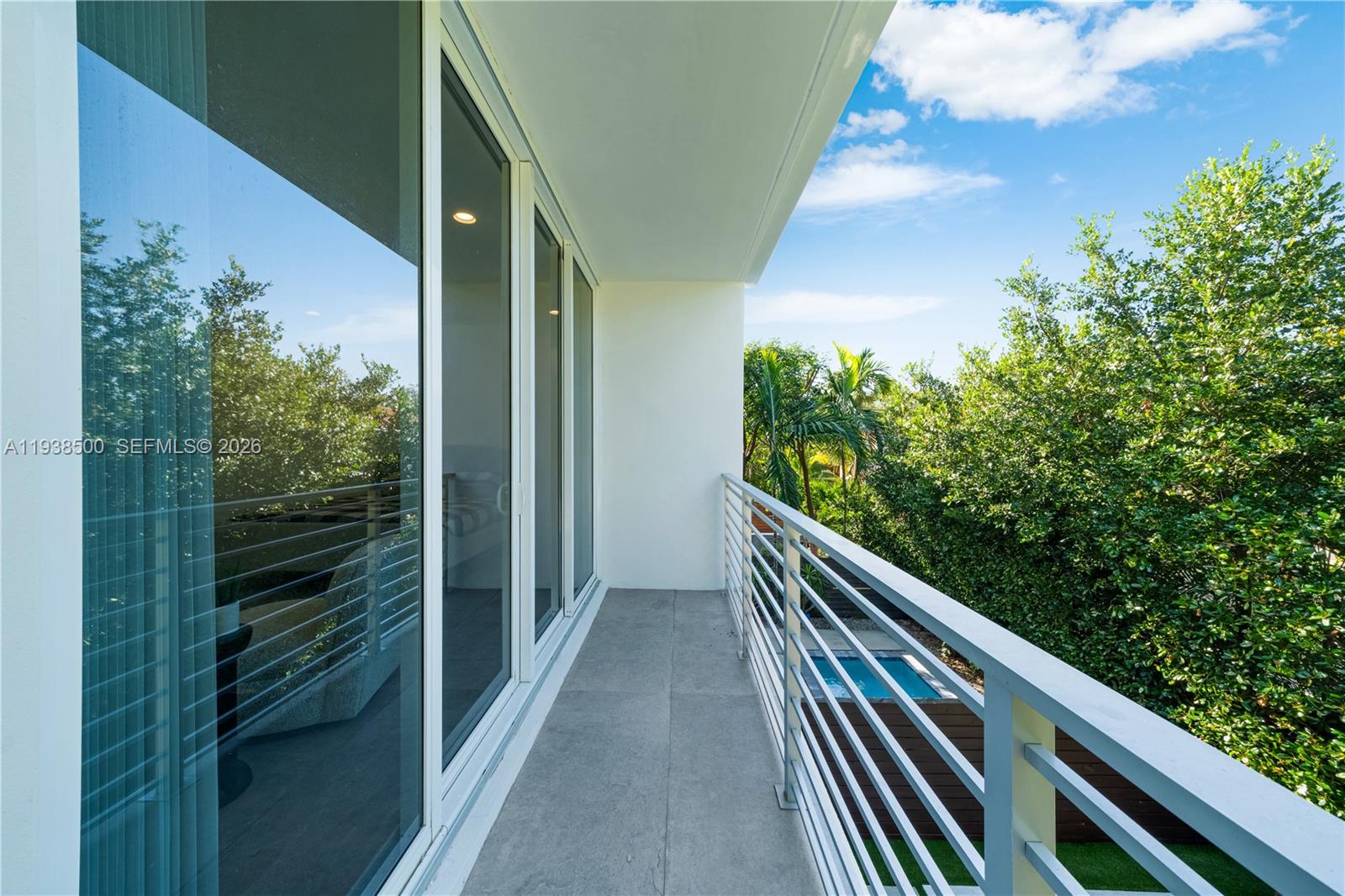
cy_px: 448
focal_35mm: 12
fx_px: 448
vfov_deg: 90.0
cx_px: 672
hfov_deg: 112.6
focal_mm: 12
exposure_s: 1/8
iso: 100
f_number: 11
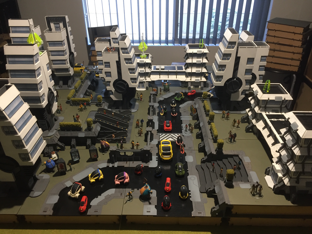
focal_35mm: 29
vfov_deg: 48.2
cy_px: 117
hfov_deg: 61.7
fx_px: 261
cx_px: 156
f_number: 2.2
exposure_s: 1/33
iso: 160
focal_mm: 4.15
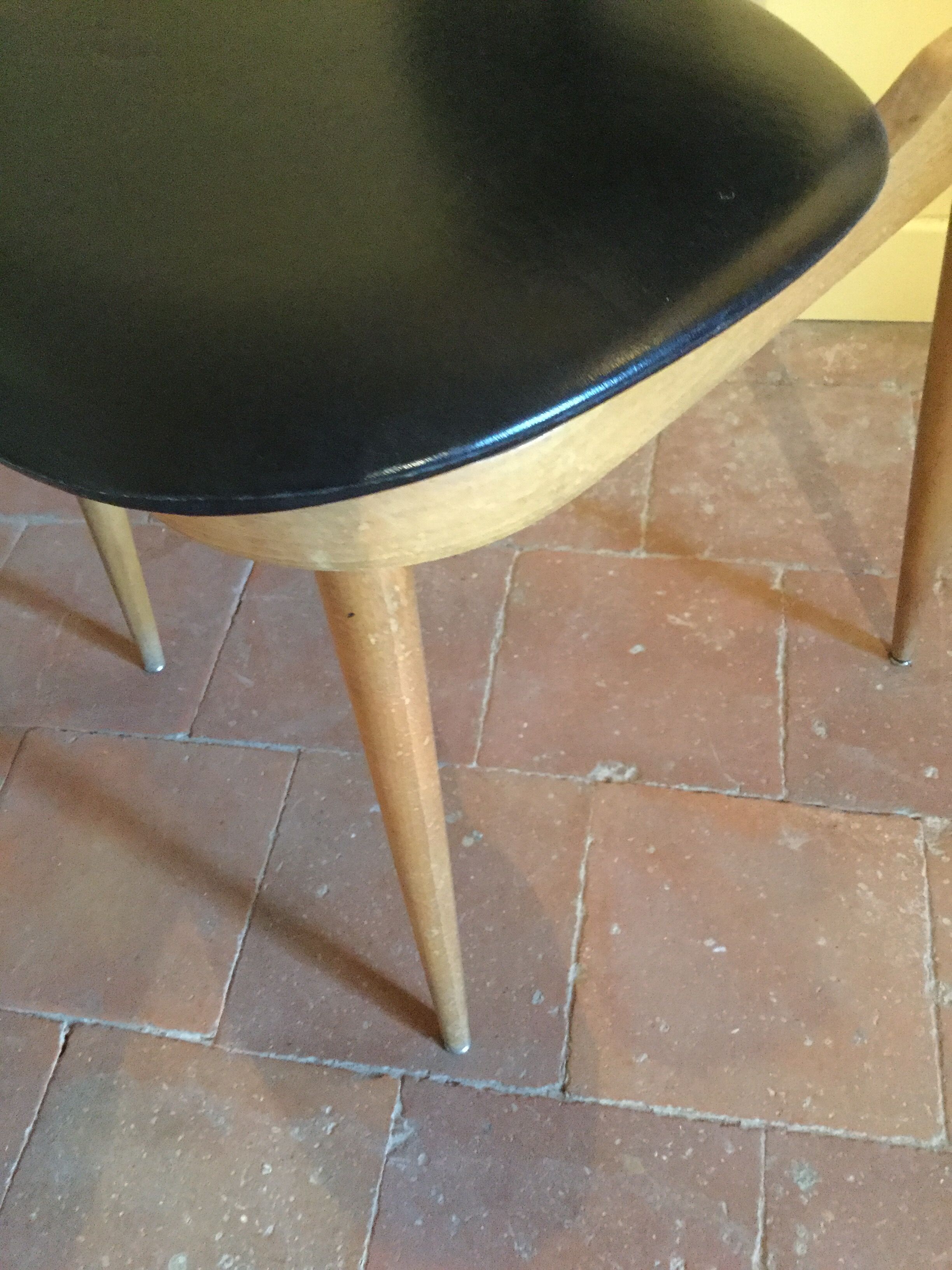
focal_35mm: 31
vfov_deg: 58.4
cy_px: 635
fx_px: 1137
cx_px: 476
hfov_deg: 45.4
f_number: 2.4
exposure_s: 1/17
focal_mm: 3.3
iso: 640
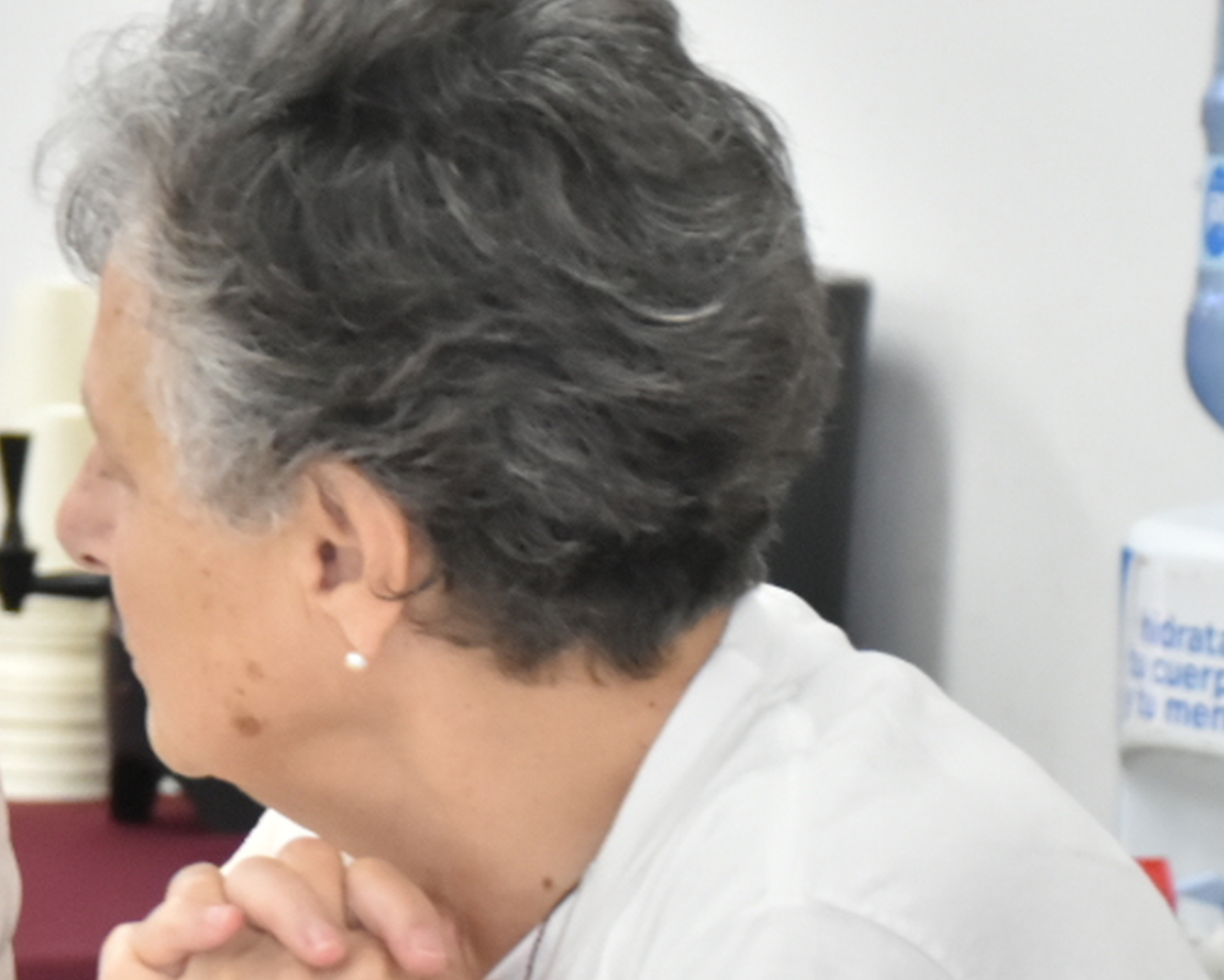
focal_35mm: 342
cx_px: -718
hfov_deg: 5.6
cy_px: 653
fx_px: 12374
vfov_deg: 4.5
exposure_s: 1/60
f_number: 5
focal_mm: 75
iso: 1600
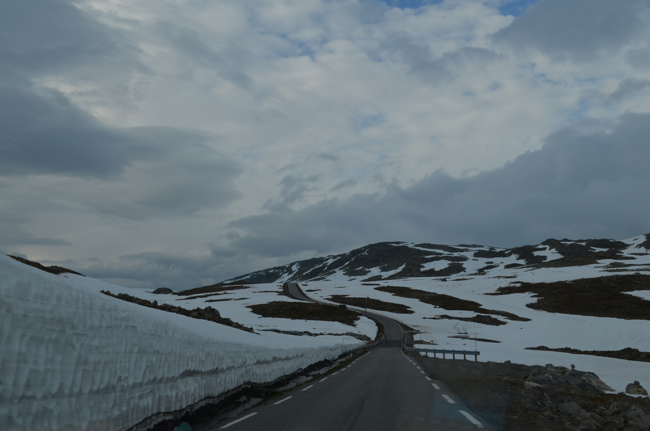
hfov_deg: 46.5
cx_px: 325
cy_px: 216
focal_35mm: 42
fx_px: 757
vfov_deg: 31.8
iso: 110
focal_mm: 28
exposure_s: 1/250
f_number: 8
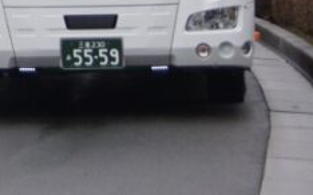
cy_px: -160
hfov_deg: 4.4
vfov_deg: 2.8
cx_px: -293
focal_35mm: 469
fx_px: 3999
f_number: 5.6
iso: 100
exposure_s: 1/125
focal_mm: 70
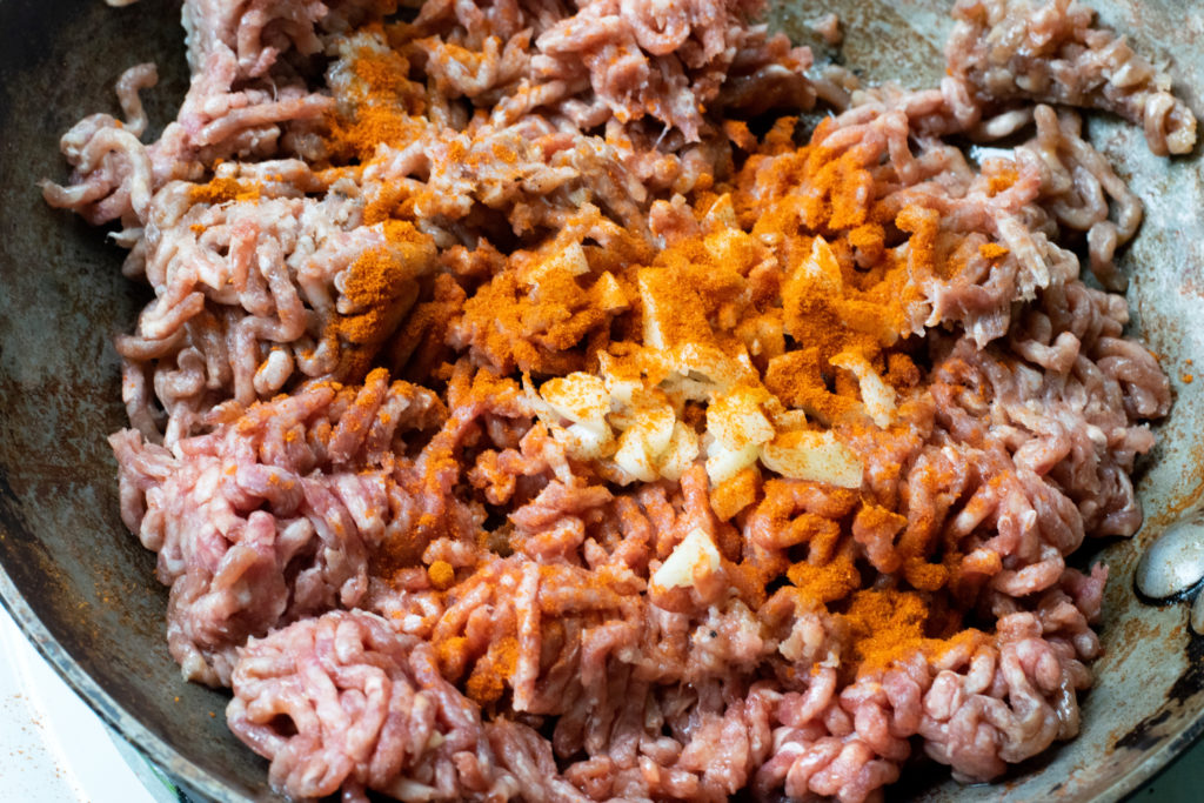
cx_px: 602
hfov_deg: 27.0
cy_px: 402
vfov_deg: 18.2
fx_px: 2509
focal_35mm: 75
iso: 800
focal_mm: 50
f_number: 10
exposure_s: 1/60
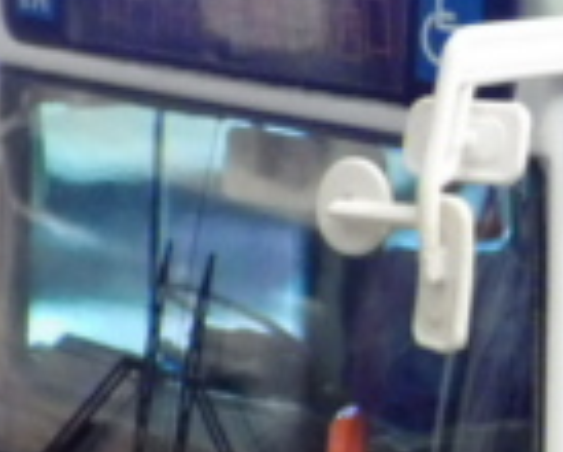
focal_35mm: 228
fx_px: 3804
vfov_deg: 6.8
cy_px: 263
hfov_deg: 8.1
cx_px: 1052
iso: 800
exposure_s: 1/30
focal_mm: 9
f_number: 3.8
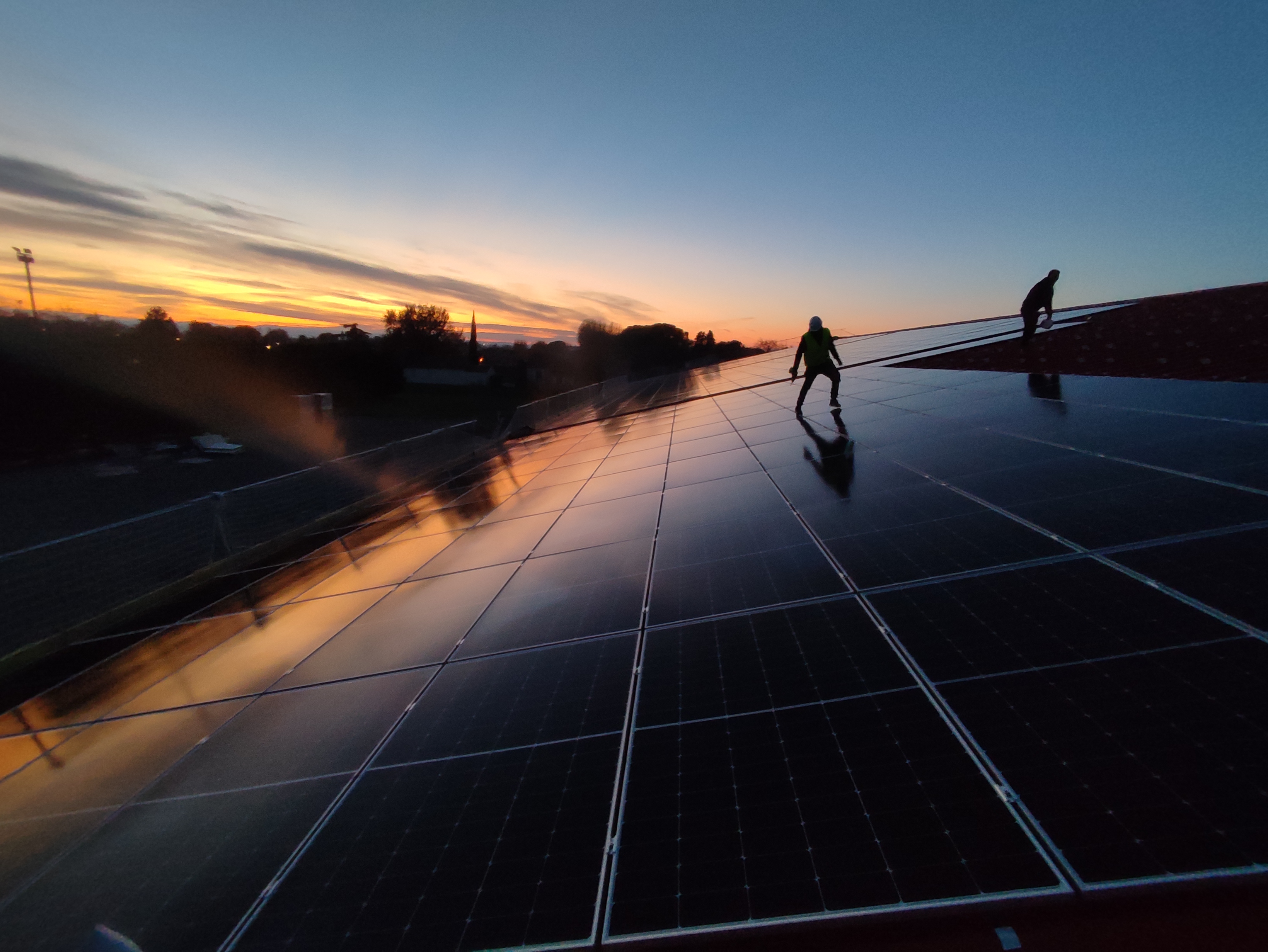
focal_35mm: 16
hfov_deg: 94.5
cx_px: 634
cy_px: 476
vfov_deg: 78.2
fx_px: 586
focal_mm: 1.65
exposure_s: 1/33
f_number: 2.2
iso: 402
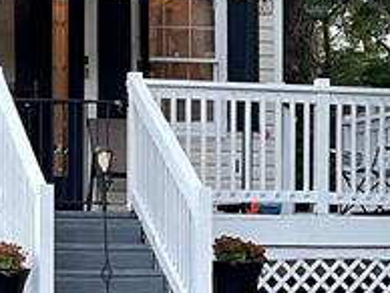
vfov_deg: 9.7
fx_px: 1726
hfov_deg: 12.9
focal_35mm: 153
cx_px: 213
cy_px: 277
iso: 100
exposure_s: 1/60
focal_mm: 3
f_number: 1.8
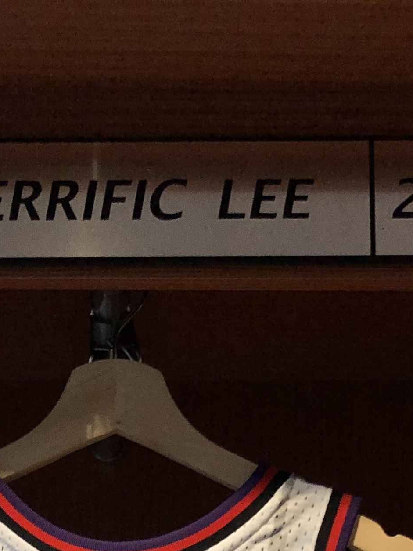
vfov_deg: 18.6
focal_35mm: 90
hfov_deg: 16.4
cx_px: 126
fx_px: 1431
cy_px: 883
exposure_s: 1/30
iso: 25
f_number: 1.8
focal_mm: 3.99
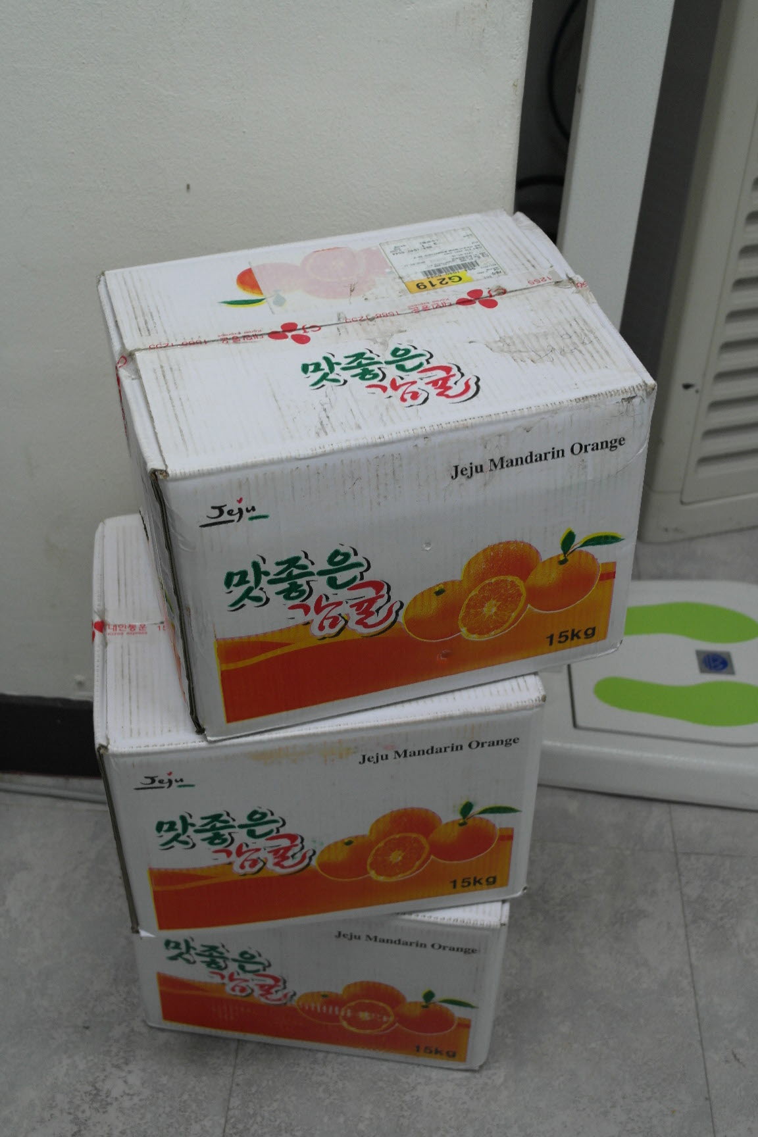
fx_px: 1358
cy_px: 568
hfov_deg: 31.2
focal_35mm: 43
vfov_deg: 45.4
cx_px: 379
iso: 400
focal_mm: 28
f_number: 4
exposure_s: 1/50
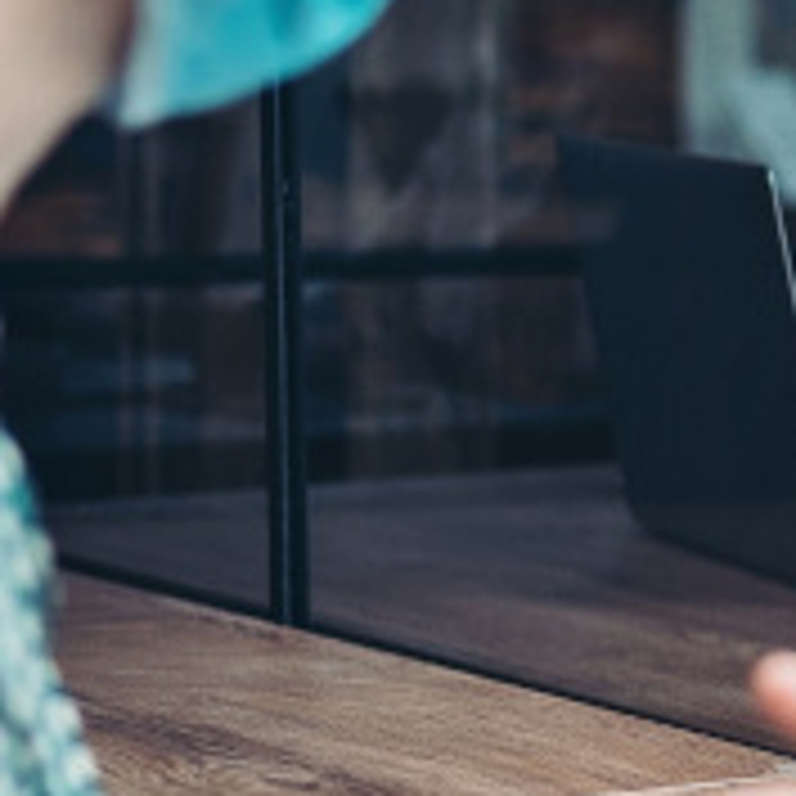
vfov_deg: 10.4
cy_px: 519
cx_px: 1961
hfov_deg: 9.2
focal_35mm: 168
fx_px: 4371
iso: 400
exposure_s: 1/500
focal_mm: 35
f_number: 1.8
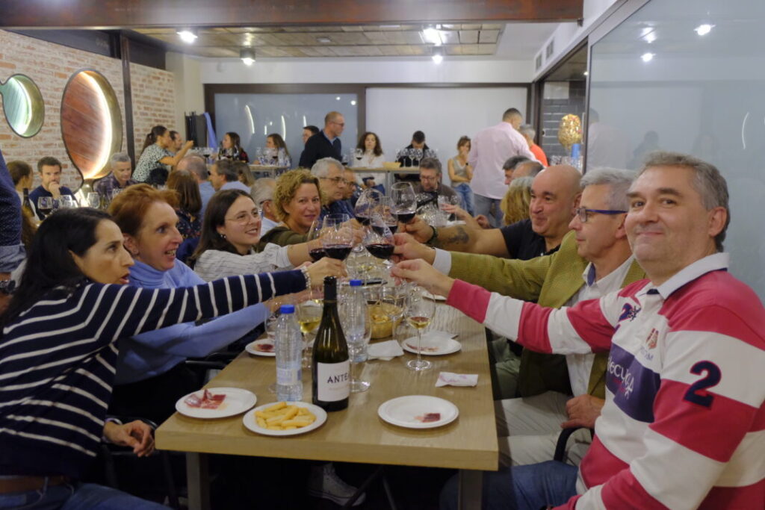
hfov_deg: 63.7
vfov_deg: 45.0
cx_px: 382
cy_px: 255
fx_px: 616
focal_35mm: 29
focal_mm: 19.6
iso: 4000
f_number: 2.8
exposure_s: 1/180
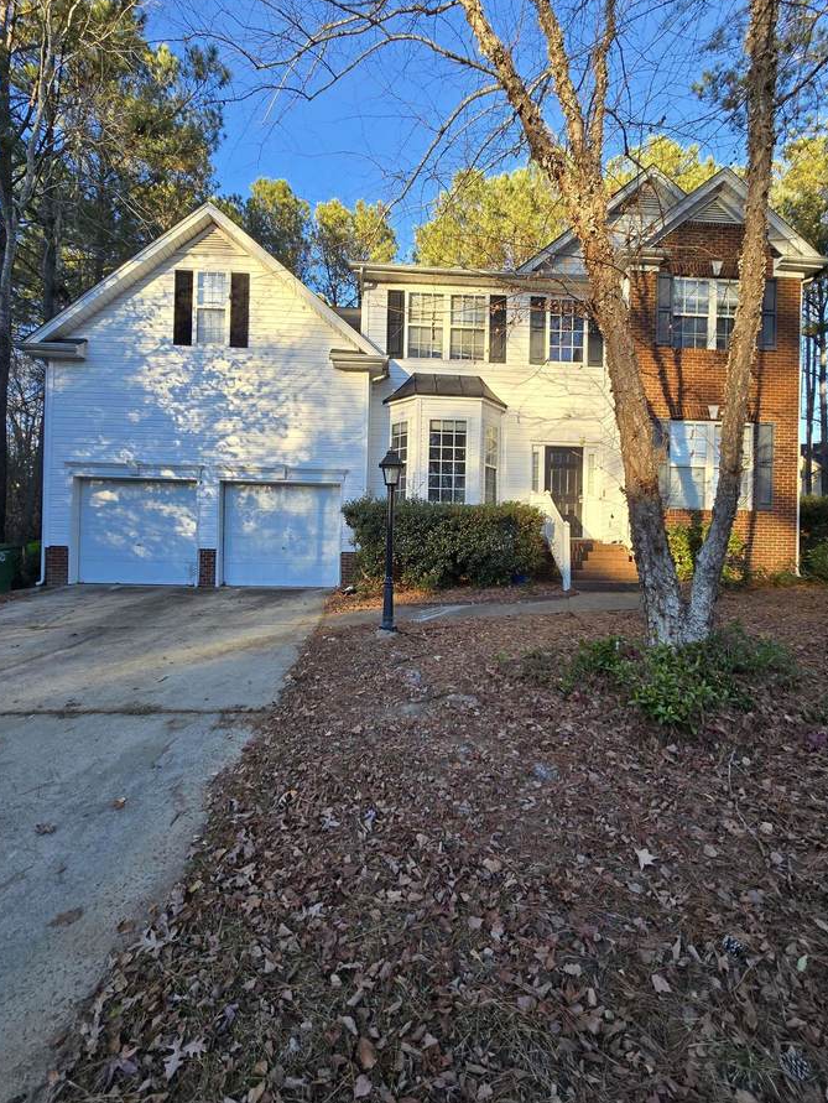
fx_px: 446
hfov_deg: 85.7
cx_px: 411
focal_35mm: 14
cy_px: 556
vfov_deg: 102.0
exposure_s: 1/276
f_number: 2.2
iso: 50
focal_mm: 2.2
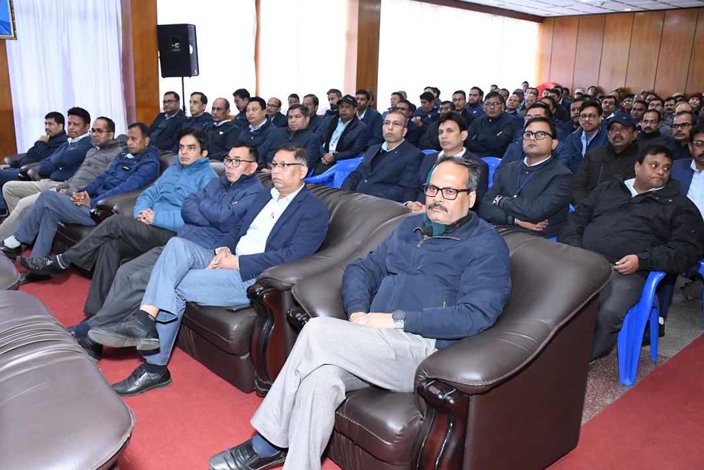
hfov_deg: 65.5
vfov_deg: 46.4
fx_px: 548
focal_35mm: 28
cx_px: 347
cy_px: 242
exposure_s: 1/125
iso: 3200
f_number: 5
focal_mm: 18
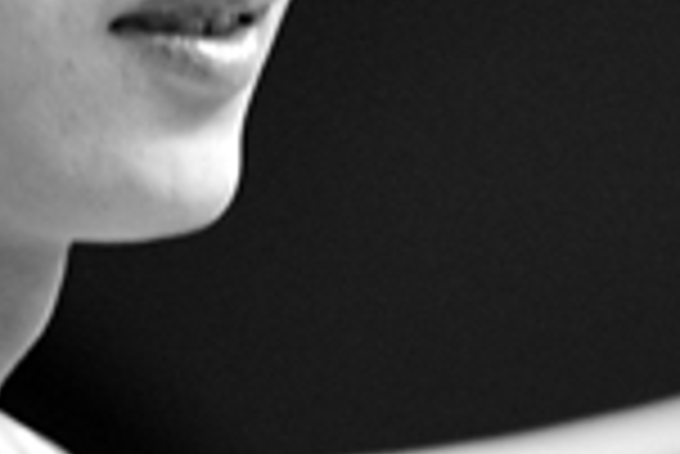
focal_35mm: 338
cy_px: 279
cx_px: 113
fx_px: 6390
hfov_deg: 6.1
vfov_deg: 4.1
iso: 1250
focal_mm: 50
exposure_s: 1/40
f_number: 1.8
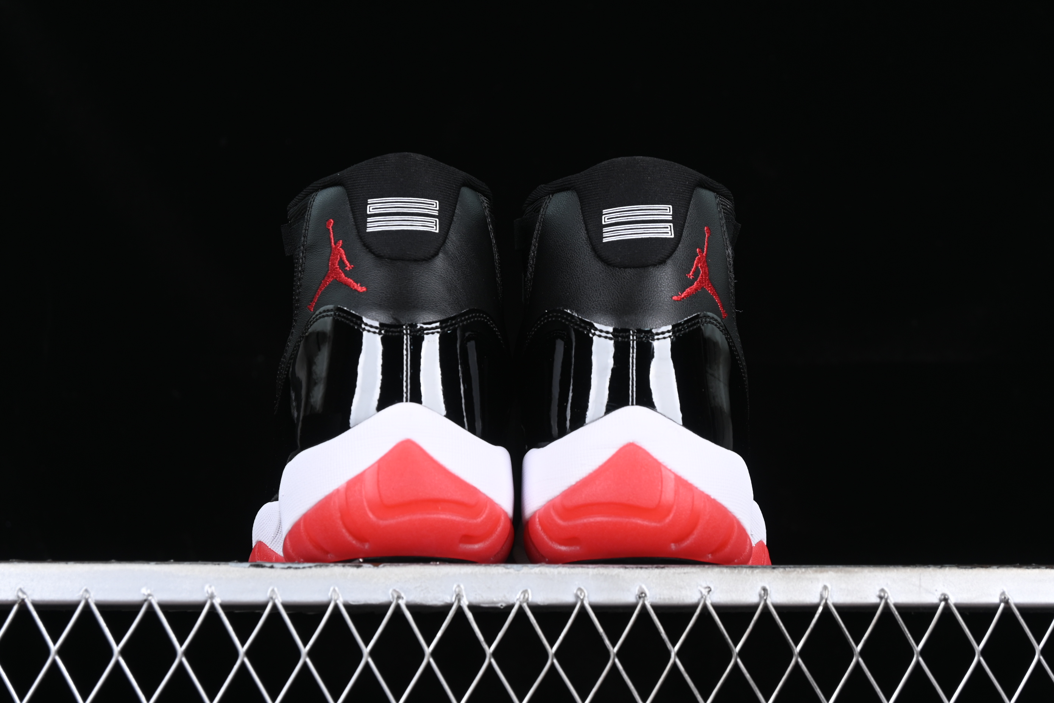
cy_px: 352
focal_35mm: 75
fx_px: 2196
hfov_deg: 27.0
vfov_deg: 18.2
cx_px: 527
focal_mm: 50
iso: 160
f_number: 6.3
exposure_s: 1/60
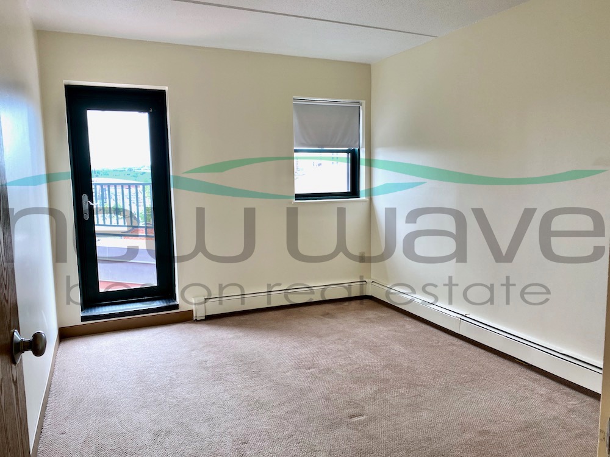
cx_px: 305
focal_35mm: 26
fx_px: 458
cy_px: 228
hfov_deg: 67.3
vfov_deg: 53.1
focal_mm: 4.25
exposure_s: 1/120
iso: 64
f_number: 1.8
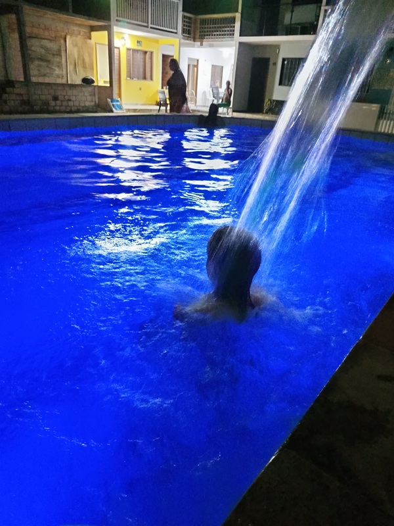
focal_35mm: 24
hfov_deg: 56.8
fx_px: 364
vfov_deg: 71.6
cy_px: 263
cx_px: 197
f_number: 1.7
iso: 11737
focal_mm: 5.24
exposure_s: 1/15
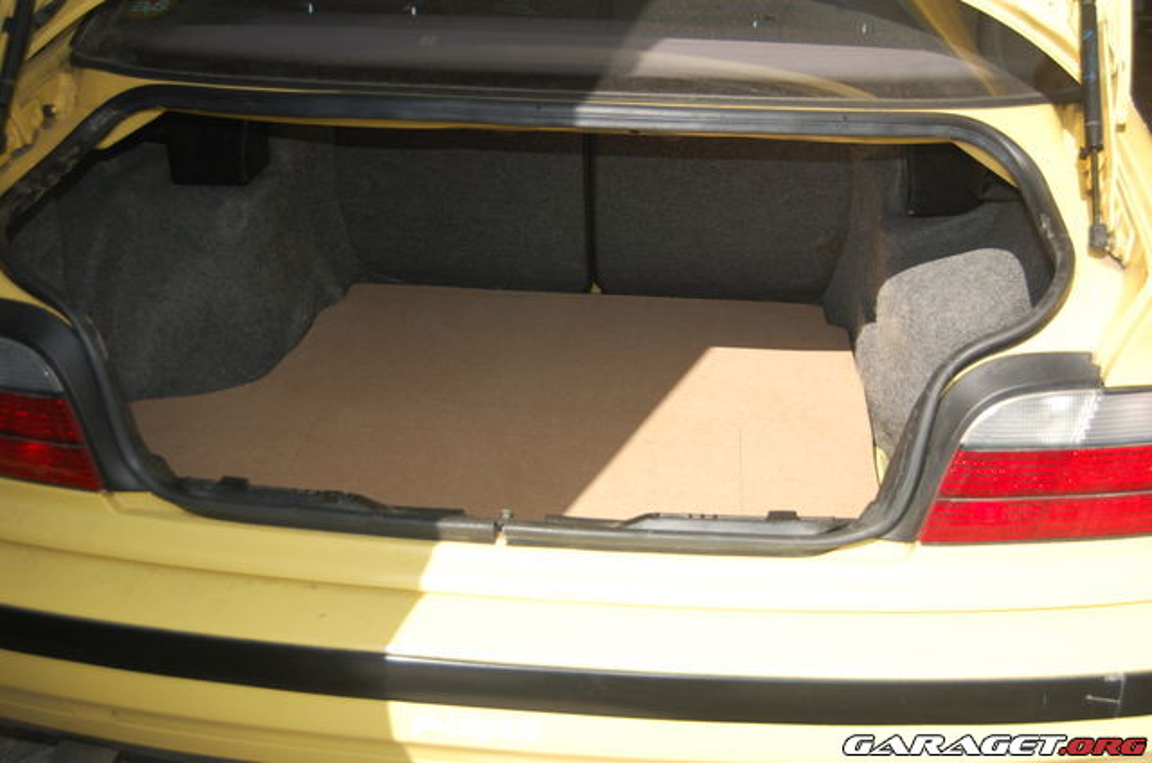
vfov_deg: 29.7
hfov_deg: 43.7
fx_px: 1437
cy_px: 382
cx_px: 576
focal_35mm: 45
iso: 400
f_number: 4.2
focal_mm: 30
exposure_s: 1/500
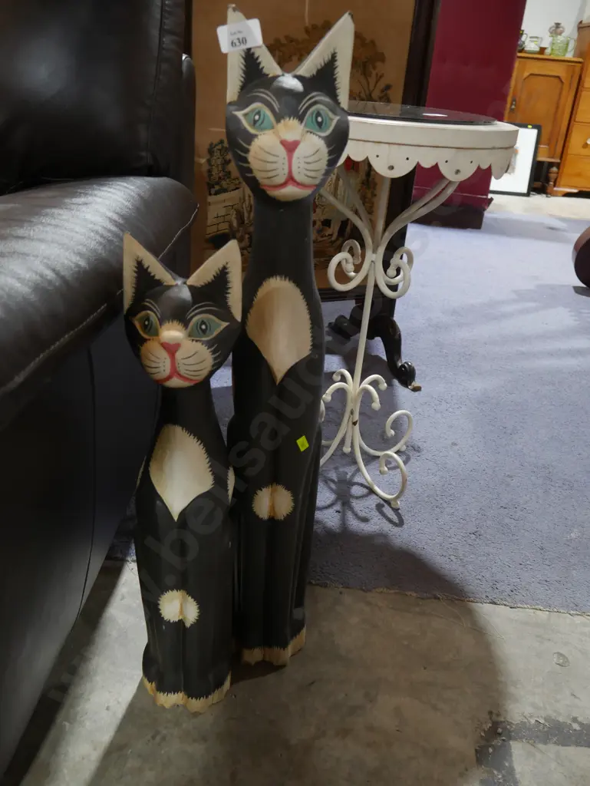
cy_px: 393
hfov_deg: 49.8
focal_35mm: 28
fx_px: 636
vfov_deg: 63.4
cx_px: 295
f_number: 4
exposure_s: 1/60
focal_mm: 14
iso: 640
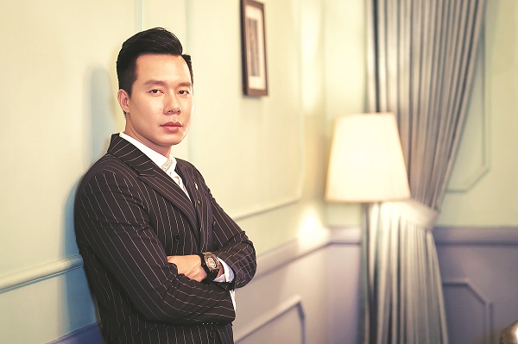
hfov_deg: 23.9
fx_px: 1222
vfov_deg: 16.0
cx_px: 259
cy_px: 172
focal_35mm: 85
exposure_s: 1/25
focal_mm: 85
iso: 1000
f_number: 2.8
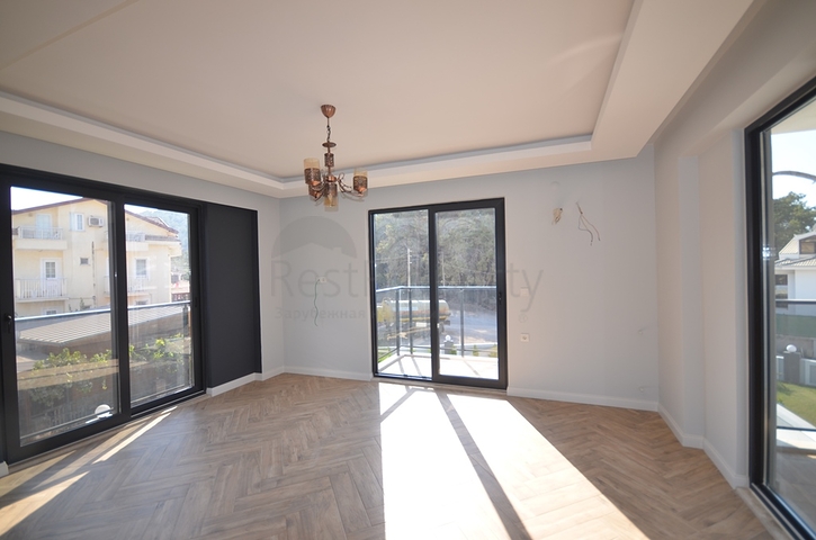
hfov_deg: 100.5
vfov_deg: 77.1
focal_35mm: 15
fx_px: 339
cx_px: 408
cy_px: 270
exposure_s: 1/200
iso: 125
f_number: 4.5
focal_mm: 10
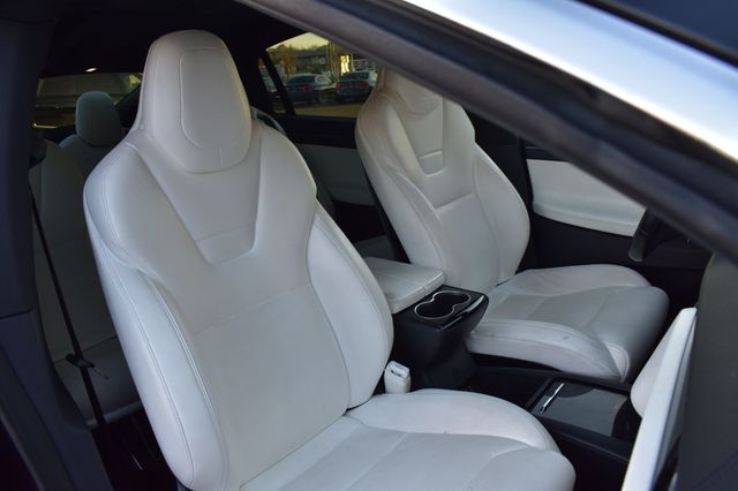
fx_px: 553
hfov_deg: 67.4
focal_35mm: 27
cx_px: 369
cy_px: 246
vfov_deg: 47.9
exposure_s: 1/80
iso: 400
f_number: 8
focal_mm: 18
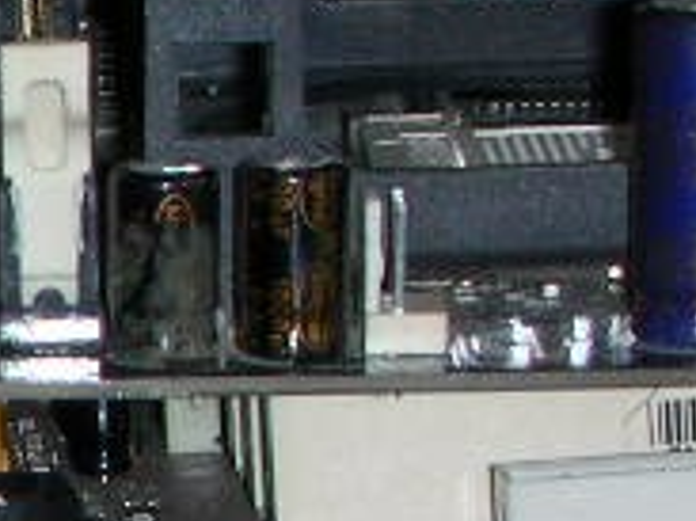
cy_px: 837
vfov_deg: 4.3
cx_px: -1240
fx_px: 6872
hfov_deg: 5.5
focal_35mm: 342
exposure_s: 1/120
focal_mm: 10.1
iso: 50
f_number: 4
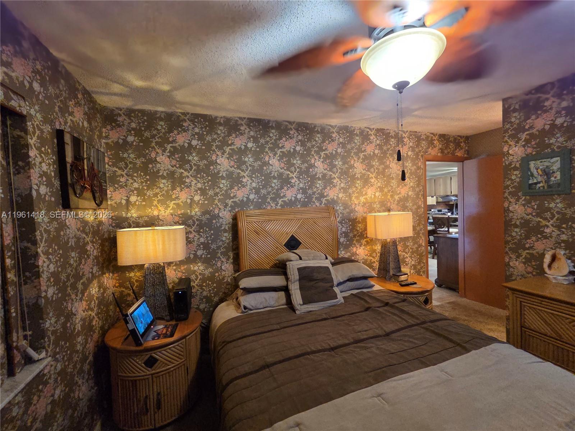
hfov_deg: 106.2
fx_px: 216
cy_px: 216
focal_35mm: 13
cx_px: 288
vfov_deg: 89.9
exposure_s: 1/60
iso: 1250
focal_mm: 2.2
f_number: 2.2
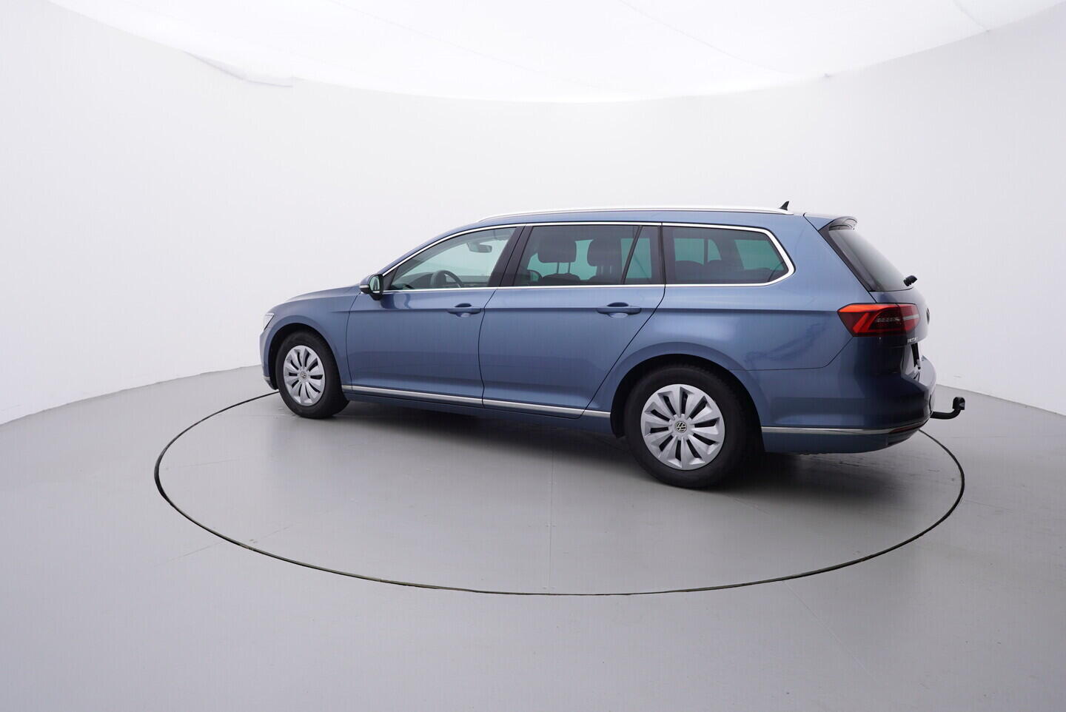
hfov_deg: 77.3
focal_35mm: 22
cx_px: 533
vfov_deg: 56.2
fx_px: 667
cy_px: 356
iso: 200
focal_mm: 15
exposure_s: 1/80
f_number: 5
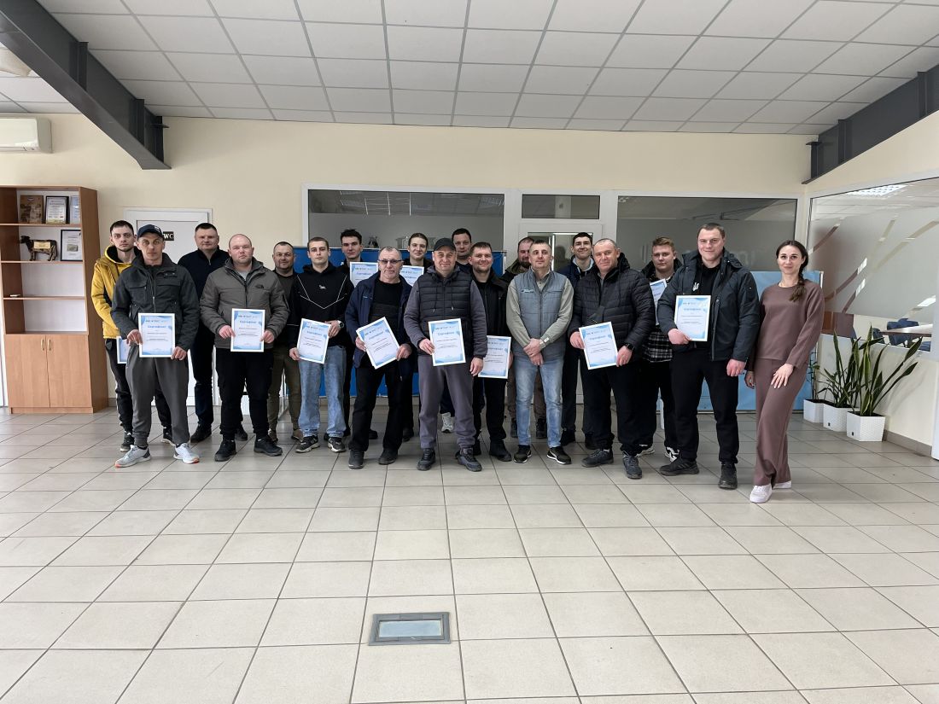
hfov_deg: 67.3
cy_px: 352
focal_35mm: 26
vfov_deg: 53.1
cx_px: 470
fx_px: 705
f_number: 1.6
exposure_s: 1/60
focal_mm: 5.1
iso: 125
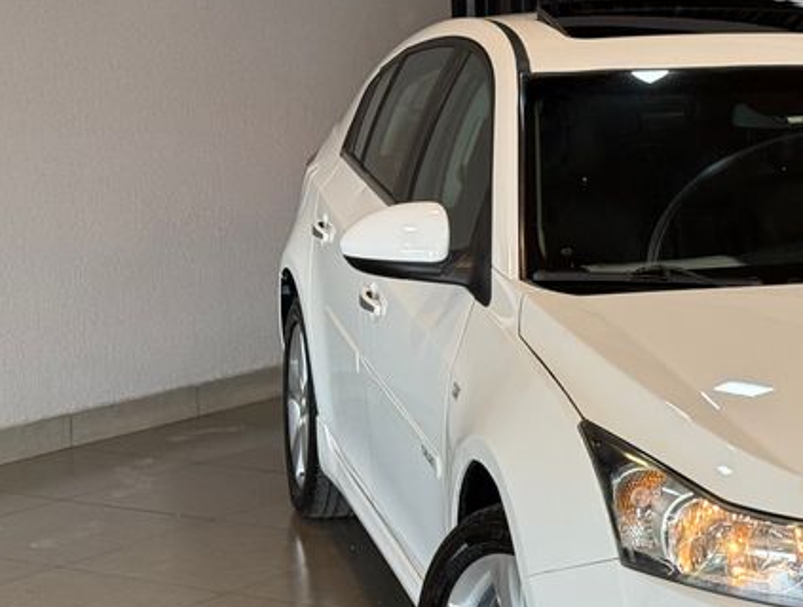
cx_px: 870
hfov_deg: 17.6
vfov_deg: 13.8
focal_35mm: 108
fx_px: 2513
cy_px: 267
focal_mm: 6.76
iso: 64
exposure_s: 1/60
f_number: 1.78
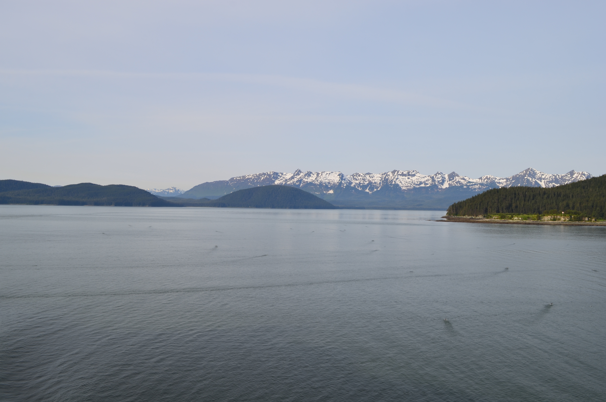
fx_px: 554
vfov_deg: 39.8
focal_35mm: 33
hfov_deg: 57.3
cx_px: 303
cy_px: 201
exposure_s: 1/160
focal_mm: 22
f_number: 11
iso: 100
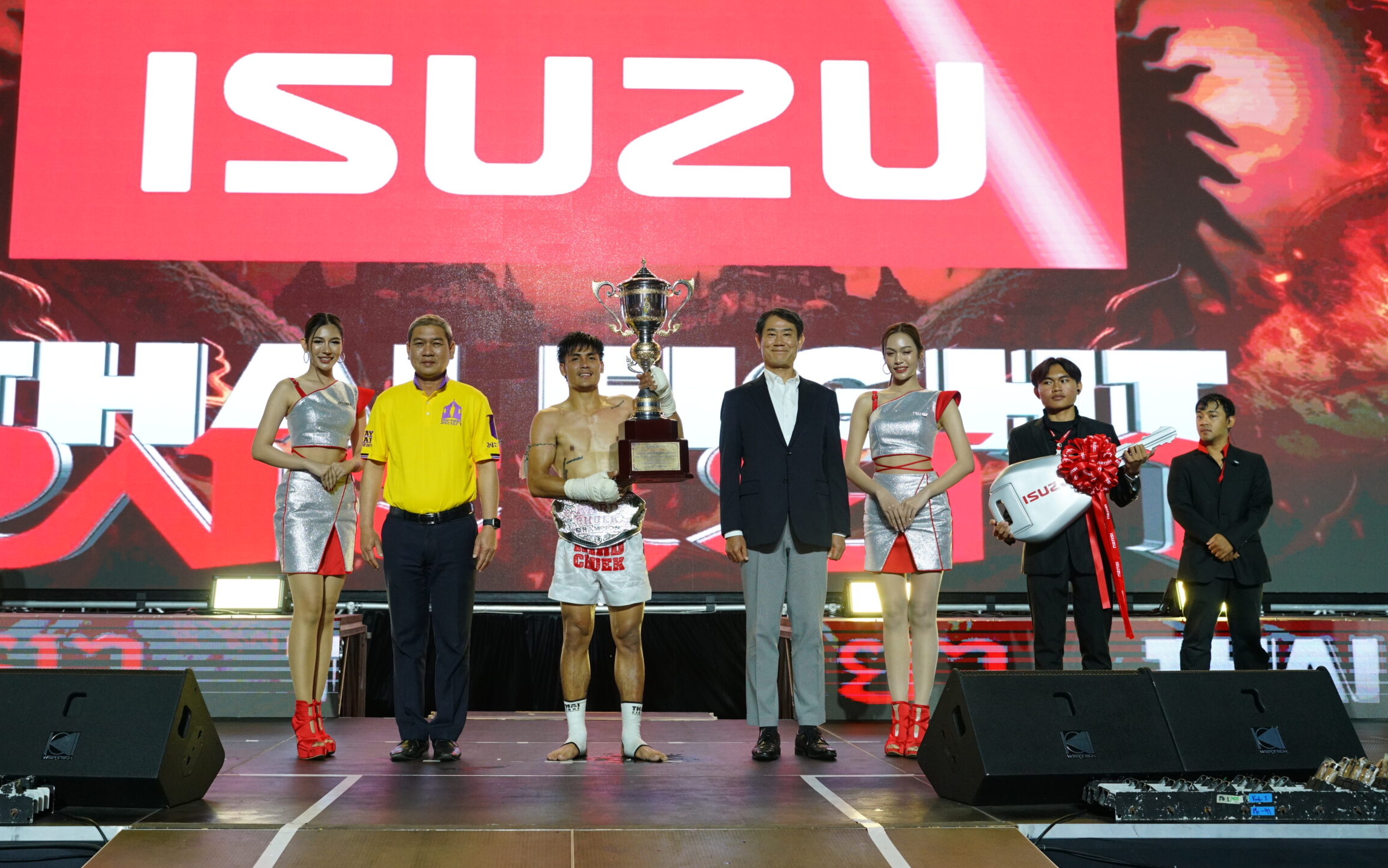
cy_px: 363
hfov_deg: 48.1
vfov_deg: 31.2
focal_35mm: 41
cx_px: 618
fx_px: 1551
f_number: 4.5
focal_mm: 36
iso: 1600
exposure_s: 1/320
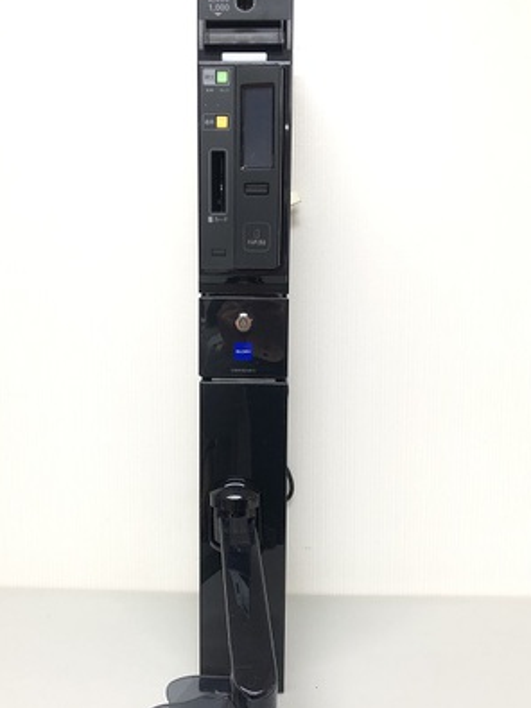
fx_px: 696
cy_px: 346
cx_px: 248
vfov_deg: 54.0
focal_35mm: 34
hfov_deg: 41.8
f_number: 1.8
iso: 25
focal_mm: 3.99
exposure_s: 1/33
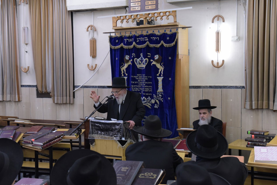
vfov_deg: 26.5
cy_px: 94
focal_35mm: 51
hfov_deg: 38.9
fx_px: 392
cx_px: 139
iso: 3200
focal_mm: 50
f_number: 6.3
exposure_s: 1/160
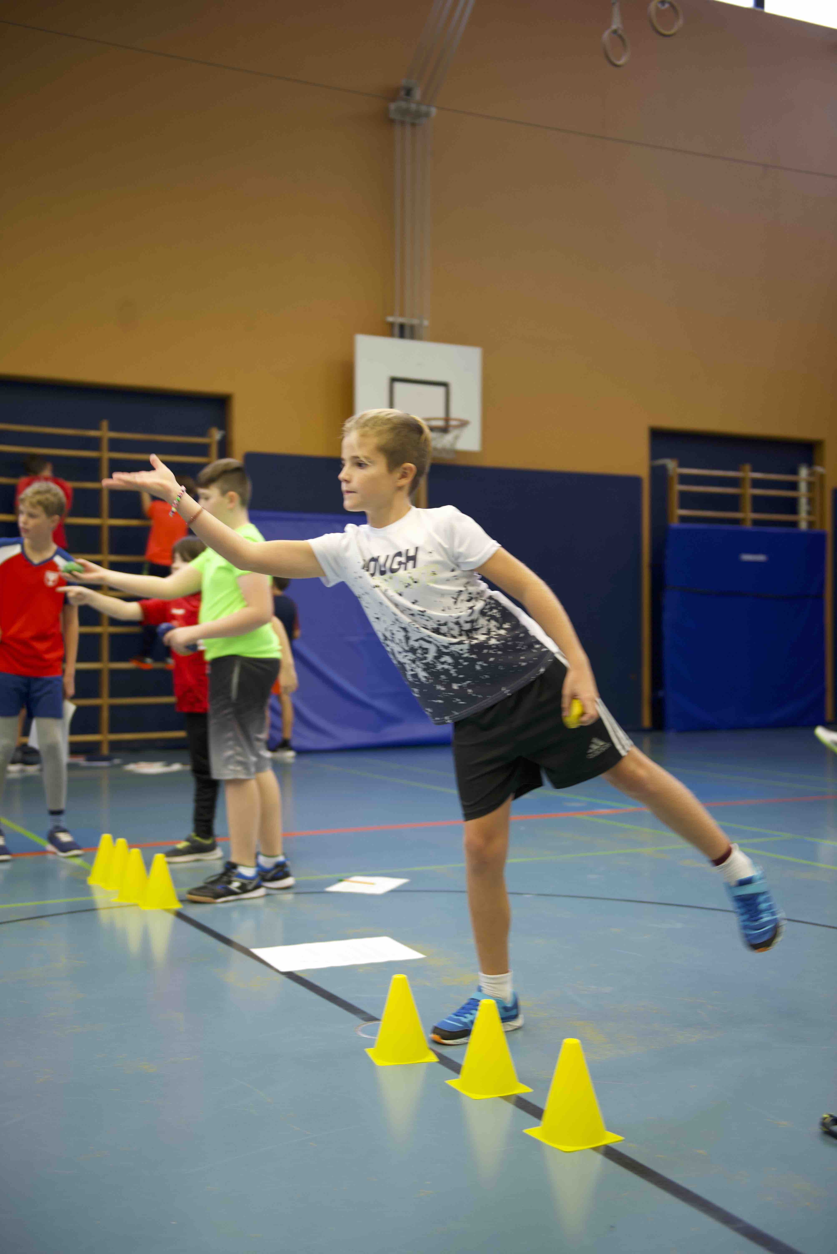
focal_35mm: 40
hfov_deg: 33.4
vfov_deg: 48.4
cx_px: 418
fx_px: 1394
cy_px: 627
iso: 500
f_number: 2.8
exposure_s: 1/50
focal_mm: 40
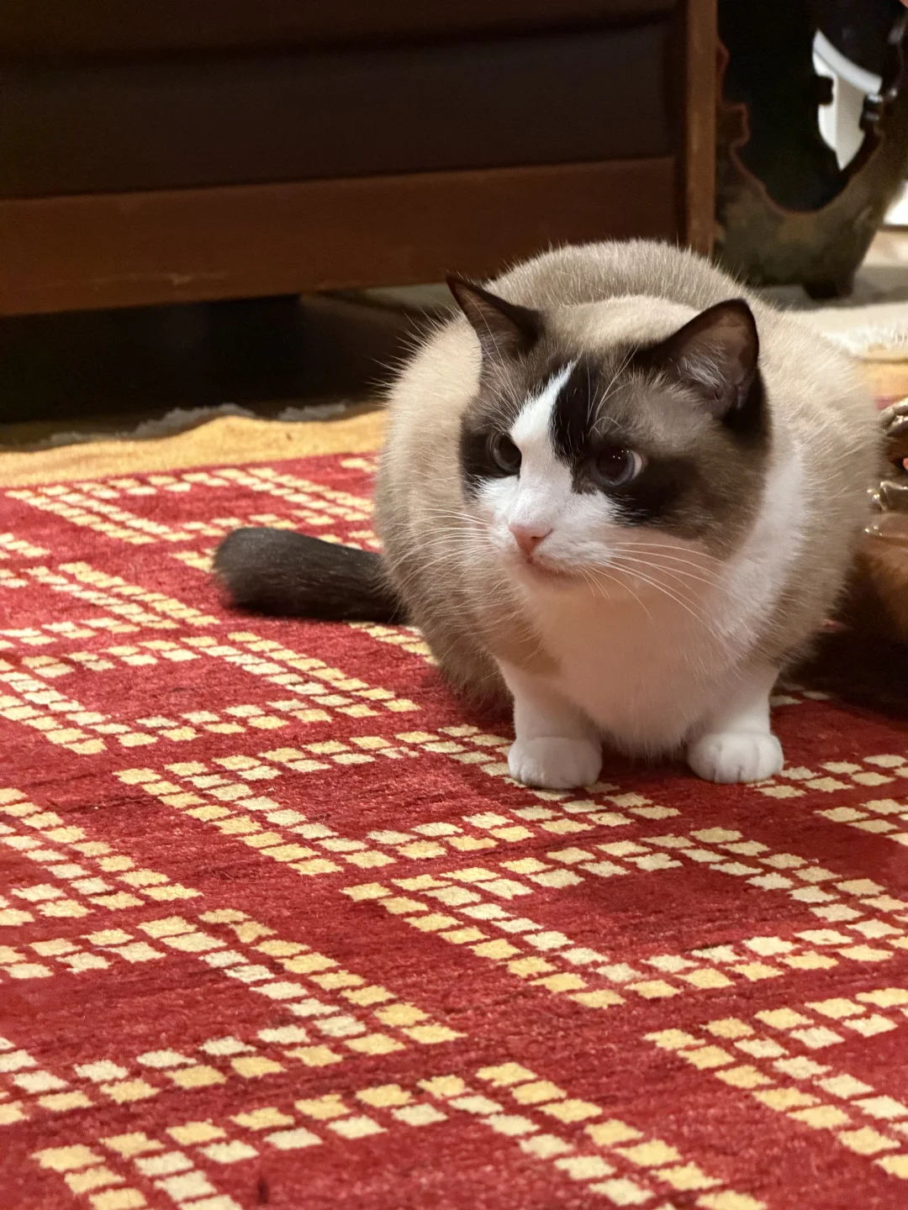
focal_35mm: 100
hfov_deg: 14.8
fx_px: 3497
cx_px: 454
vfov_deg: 19.6
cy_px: 605
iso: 1250
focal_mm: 16.89
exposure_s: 1/33
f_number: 2.8
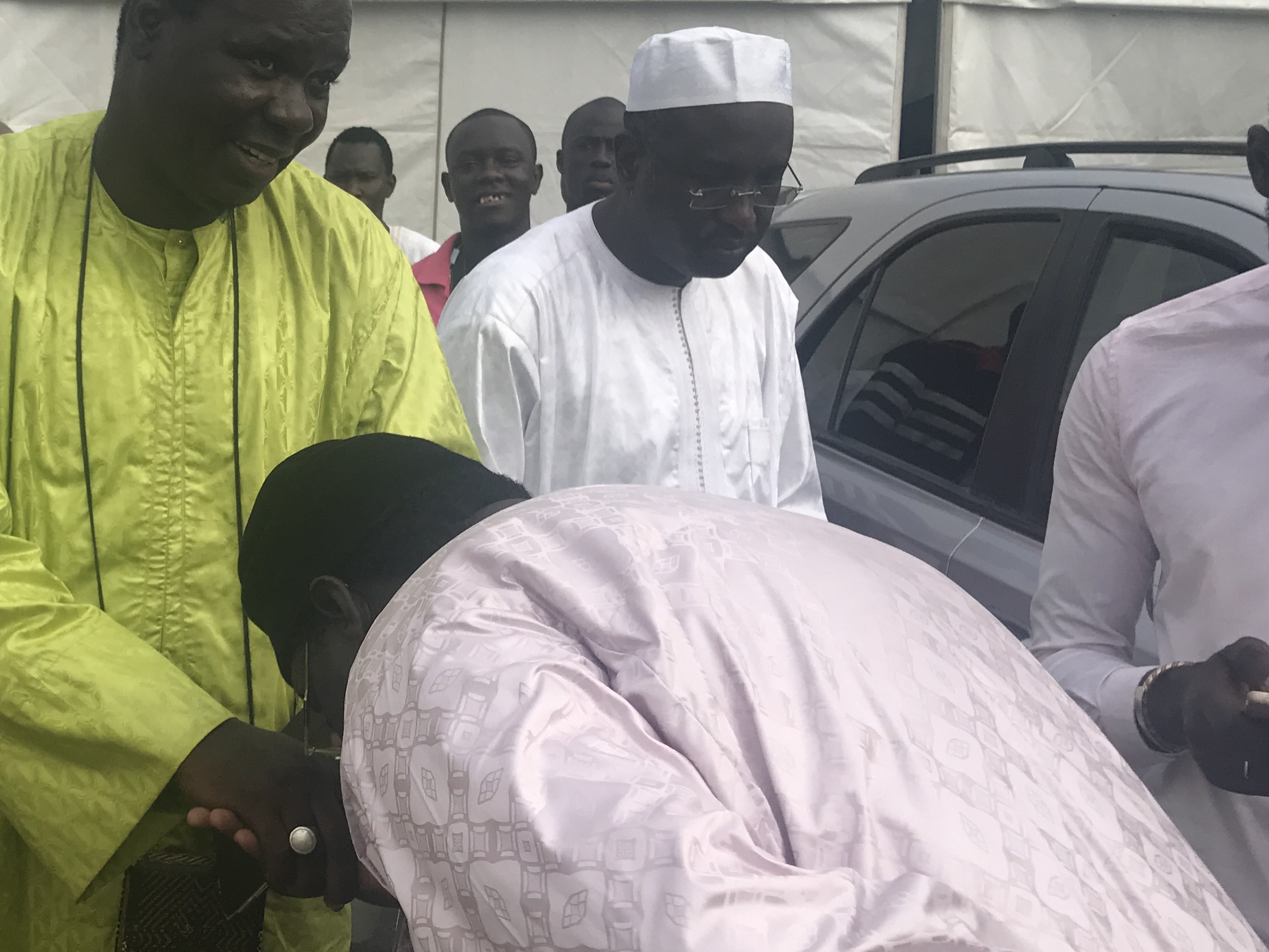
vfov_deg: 28.5
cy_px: 446
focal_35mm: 51
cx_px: 255
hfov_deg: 36.2
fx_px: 1869
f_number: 1.8
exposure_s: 1/958
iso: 20
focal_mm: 3.99
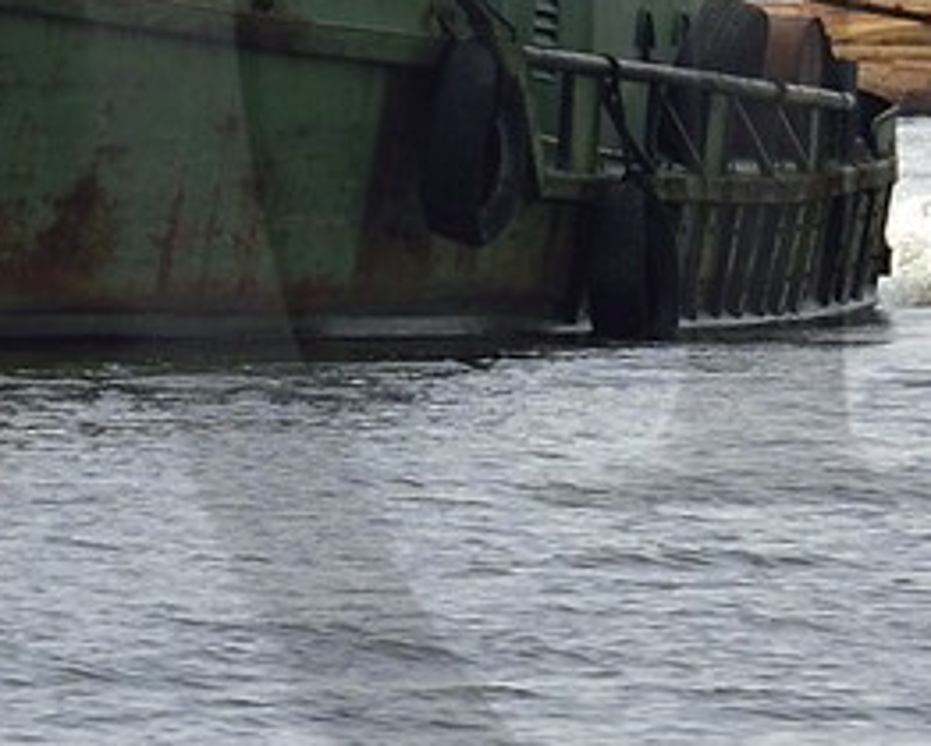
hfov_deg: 1.8
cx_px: 1539
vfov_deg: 1.5
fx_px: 29229
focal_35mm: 1060
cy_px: -75
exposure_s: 1/1250
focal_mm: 185
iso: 400
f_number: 9
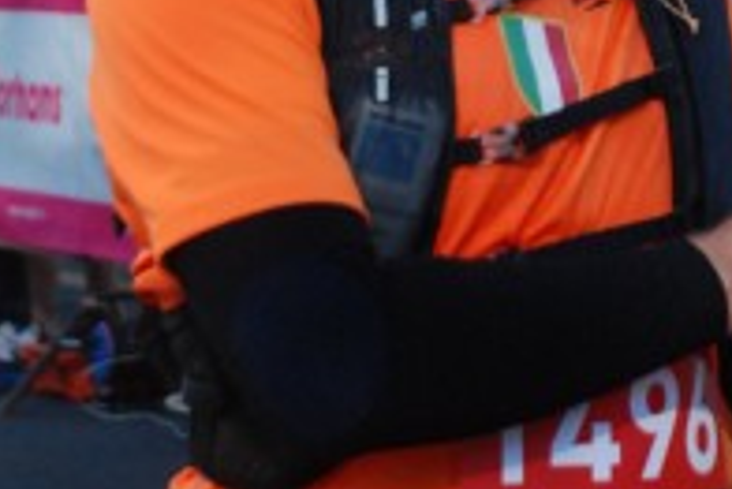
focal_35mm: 267
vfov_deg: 5.1
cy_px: 0
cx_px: 499
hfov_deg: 7.7
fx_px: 5433
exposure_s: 1/400
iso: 1000
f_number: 5.3
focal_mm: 58
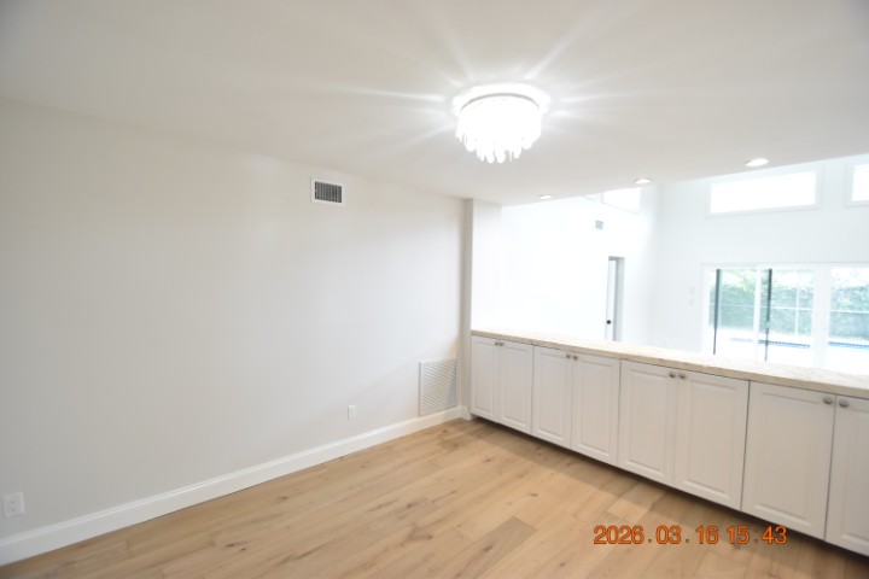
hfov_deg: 100.4
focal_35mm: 15
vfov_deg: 77.3
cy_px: 290
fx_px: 362
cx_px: 434
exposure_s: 1/60
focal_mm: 10
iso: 800
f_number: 3.5
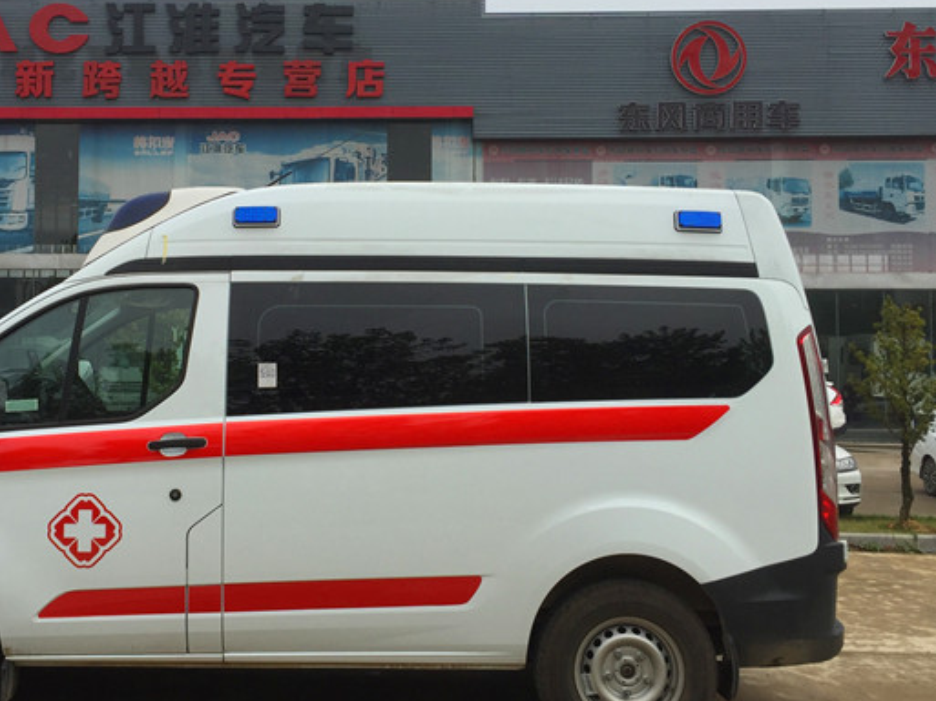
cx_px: 343
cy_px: 303
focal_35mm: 43
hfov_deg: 43.5
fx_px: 1162
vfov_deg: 33.5
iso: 32
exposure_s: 1/2475
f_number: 2.2
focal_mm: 4.15
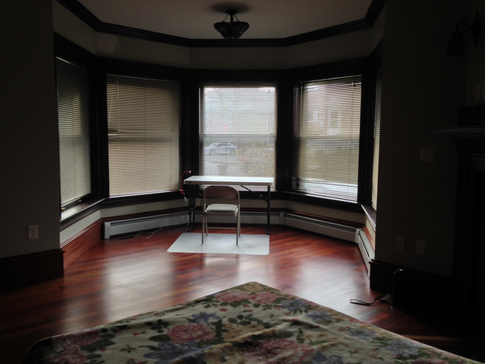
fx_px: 462
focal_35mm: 33
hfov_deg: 55.4
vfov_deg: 42.9
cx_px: 242
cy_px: 182
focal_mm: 4.12
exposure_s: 1/20
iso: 50
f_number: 2.4
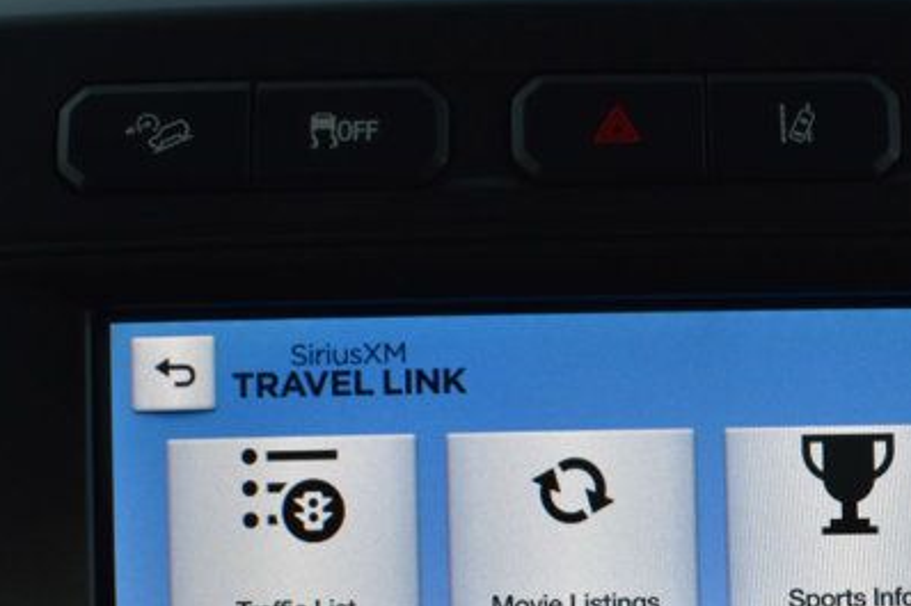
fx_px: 2150
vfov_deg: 15.4
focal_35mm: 85
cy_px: 745
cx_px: 726
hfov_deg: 23.6
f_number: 8
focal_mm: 22
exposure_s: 1/80
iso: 400
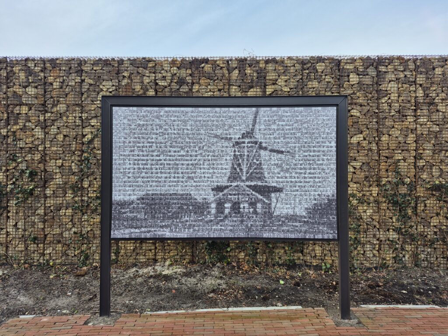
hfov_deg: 73.9
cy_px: 168
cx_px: 224
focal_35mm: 23
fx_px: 298
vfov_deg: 58.9
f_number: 1.8
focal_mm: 5.4
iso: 25
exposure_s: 1/618
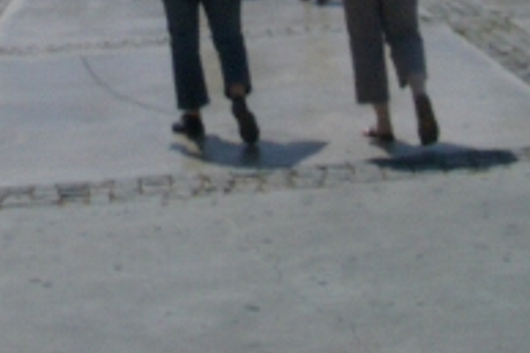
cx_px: 123
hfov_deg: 17.0
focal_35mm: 120
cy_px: -282
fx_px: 1765
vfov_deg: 10.7
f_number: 4.3
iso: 50
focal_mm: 5.8
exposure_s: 1/1600
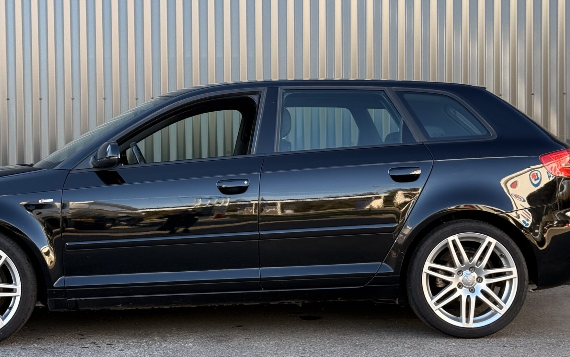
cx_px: 218
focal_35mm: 74
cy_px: 190
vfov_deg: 17.6
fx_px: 1150
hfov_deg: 27.8
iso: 64
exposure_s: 1/337
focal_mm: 6.76
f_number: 1.78
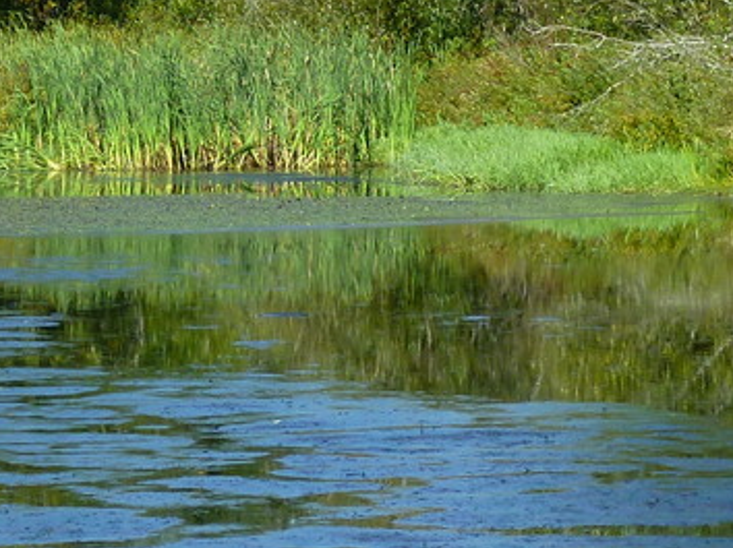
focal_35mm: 257
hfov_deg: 7.7
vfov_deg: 5.8
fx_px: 5438
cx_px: 246
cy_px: 209
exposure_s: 1/200
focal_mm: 12.7
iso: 80
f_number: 4.8
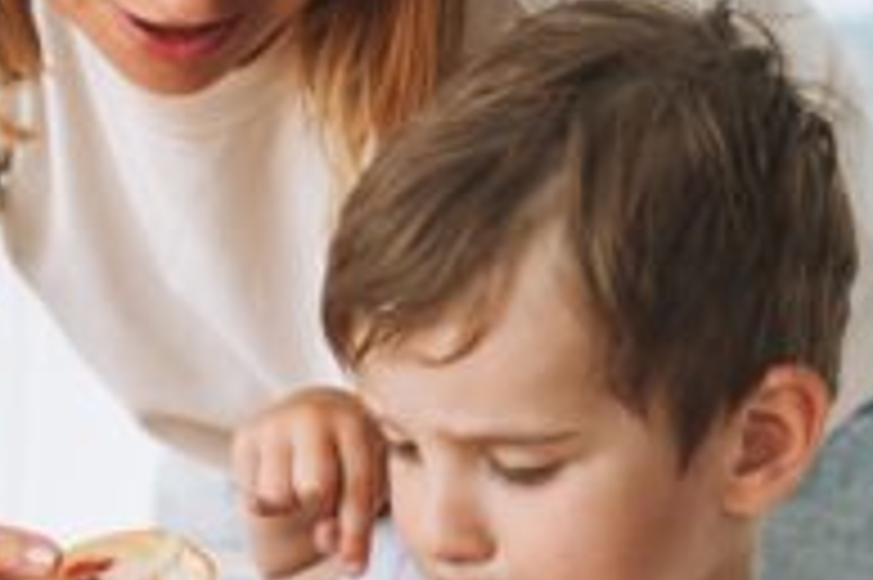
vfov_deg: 8.8
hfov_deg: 13.2
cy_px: 265
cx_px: 202
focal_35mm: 155
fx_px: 3755
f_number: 2.5
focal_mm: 50
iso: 125
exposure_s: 1/125
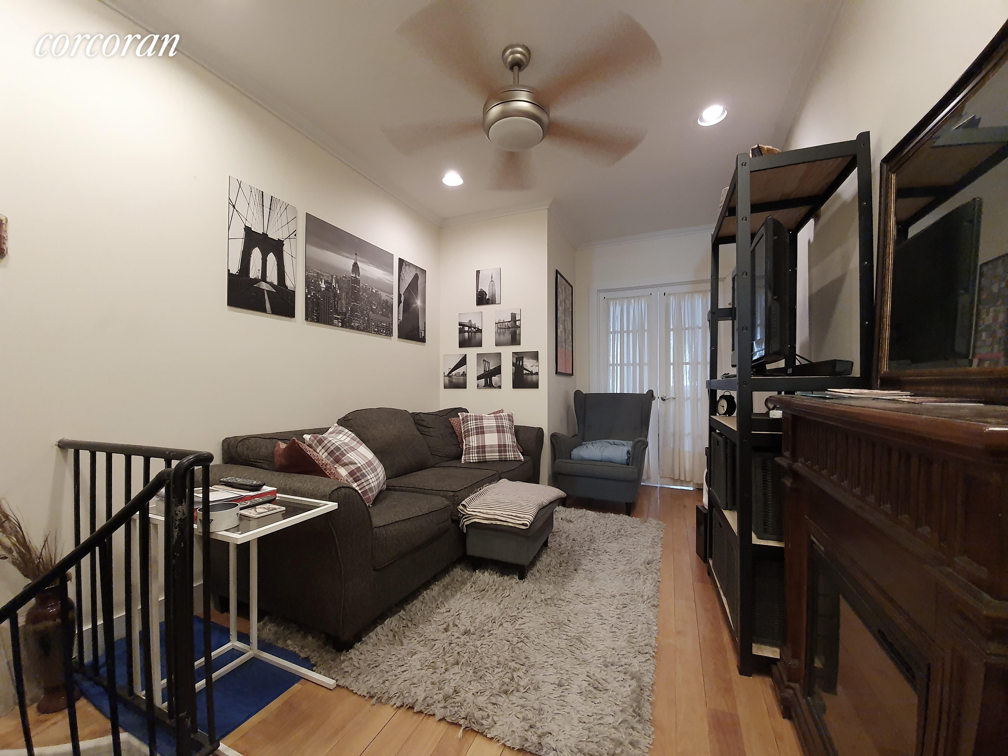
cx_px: 504
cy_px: 378
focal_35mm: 13
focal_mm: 1.8
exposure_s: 1/40
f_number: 2.2
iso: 320
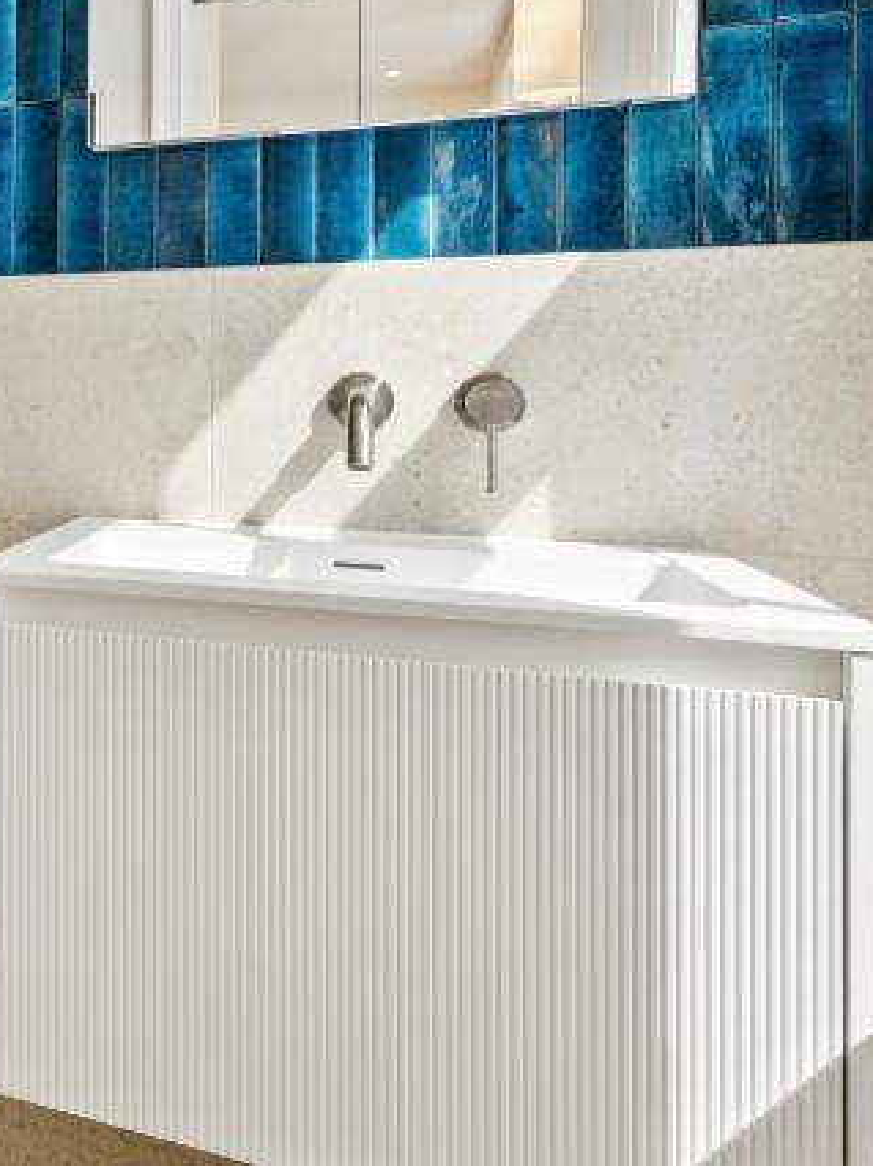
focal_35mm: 37
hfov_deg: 28.1
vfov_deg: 49.4
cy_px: 396
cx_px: -386
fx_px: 1245
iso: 400
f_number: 11
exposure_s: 1/100
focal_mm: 16
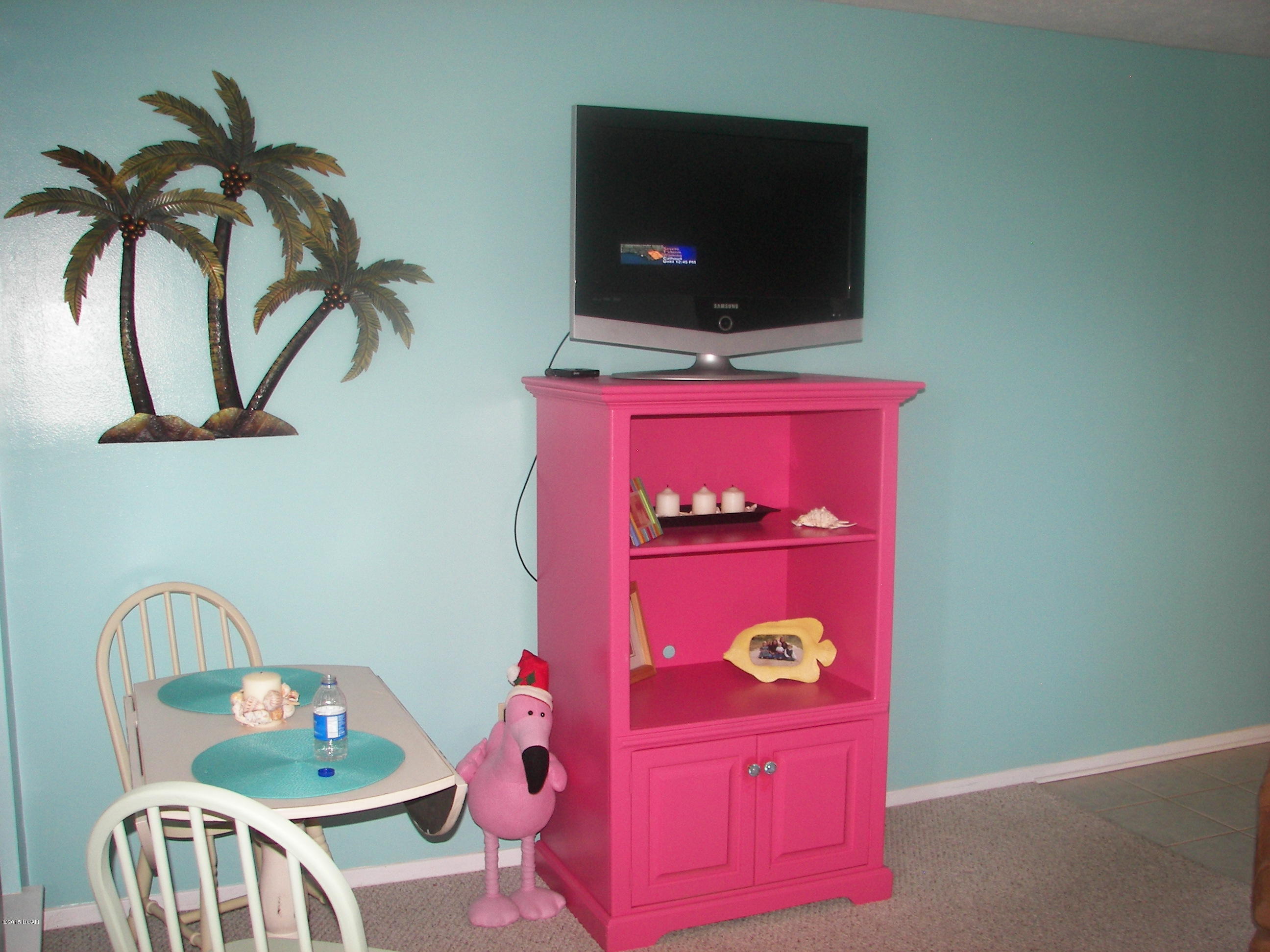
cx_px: 635
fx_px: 1321
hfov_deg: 51.4
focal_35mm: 36
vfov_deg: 39.7
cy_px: 476
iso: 100
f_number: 2.8
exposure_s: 1/30
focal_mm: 6
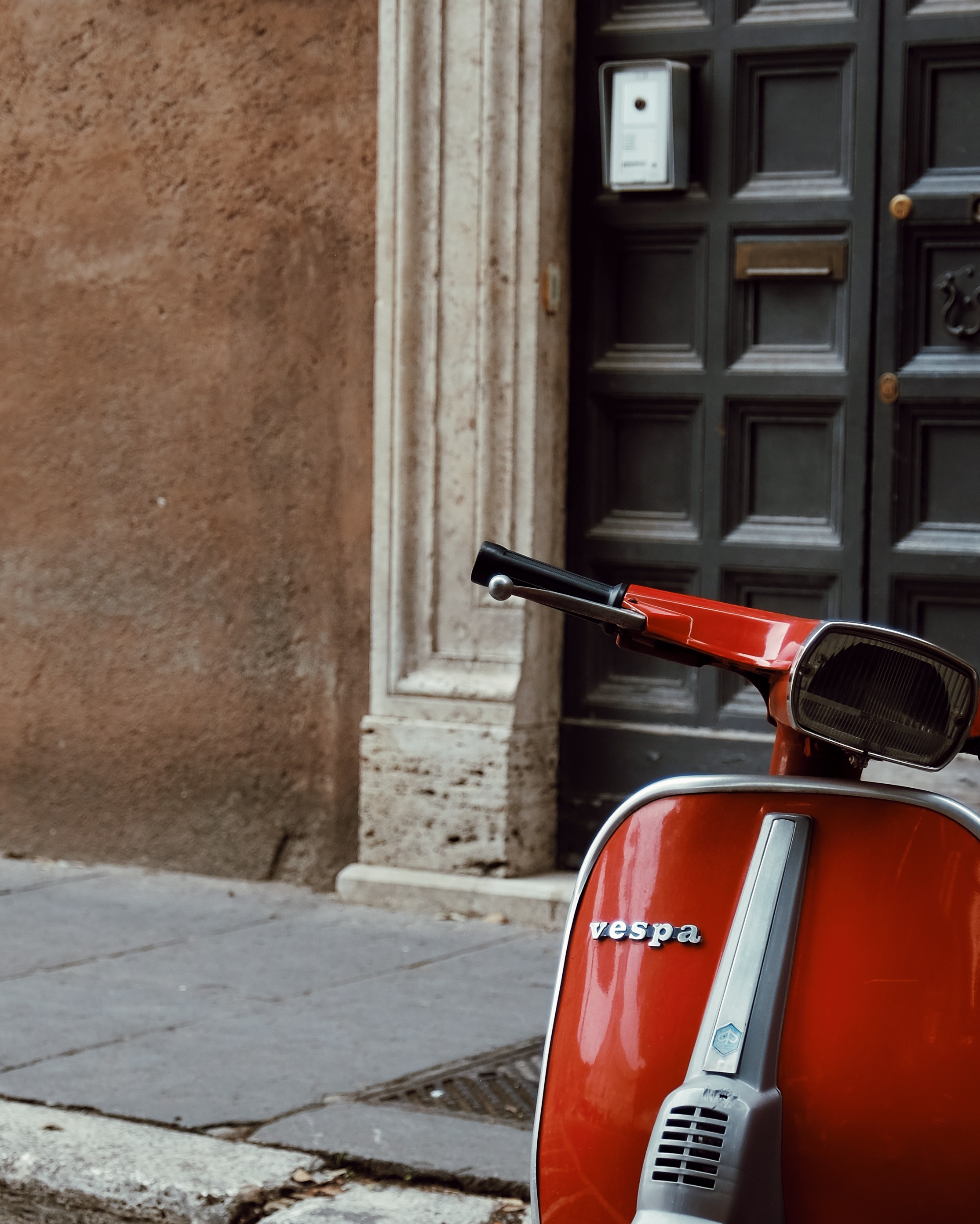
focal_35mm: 95
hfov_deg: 16.2
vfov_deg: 20.1
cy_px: 742
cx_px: 512
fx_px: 3444
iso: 200
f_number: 2.8
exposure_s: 1/220
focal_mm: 31.1
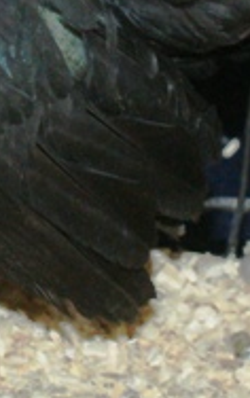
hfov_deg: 3.9
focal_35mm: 333
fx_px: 3619
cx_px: -81
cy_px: -14
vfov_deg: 6.3
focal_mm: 40
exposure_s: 1/60
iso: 800
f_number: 5.6
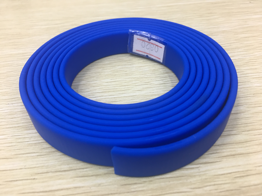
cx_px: 131
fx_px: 219
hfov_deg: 61.7
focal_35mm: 29
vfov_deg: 48.2
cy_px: 98
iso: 50
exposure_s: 1/17
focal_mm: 4.15
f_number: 2.2
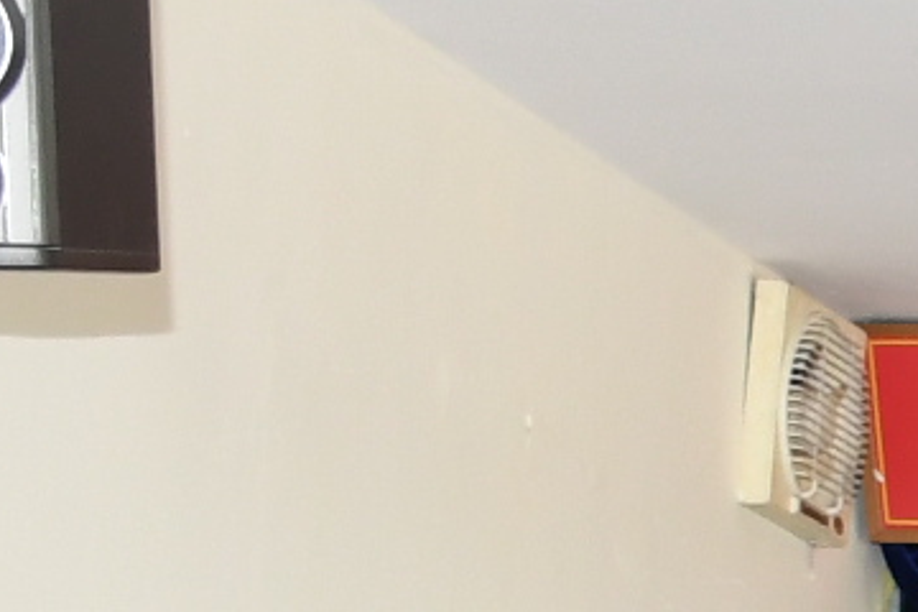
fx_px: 5329
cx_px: 2904
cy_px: 1326
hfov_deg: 8.1
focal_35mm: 209
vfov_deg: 6.3
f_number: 3.5
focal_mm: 18
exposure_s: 1/200
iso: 500
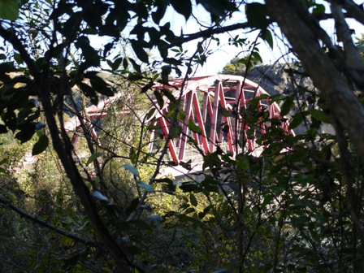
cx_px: 182
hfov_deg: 39.7
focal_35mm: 48
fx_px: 505
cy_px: 136
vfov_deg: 30.3
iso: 200
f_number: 4.8
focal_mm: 24
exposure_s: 1/250
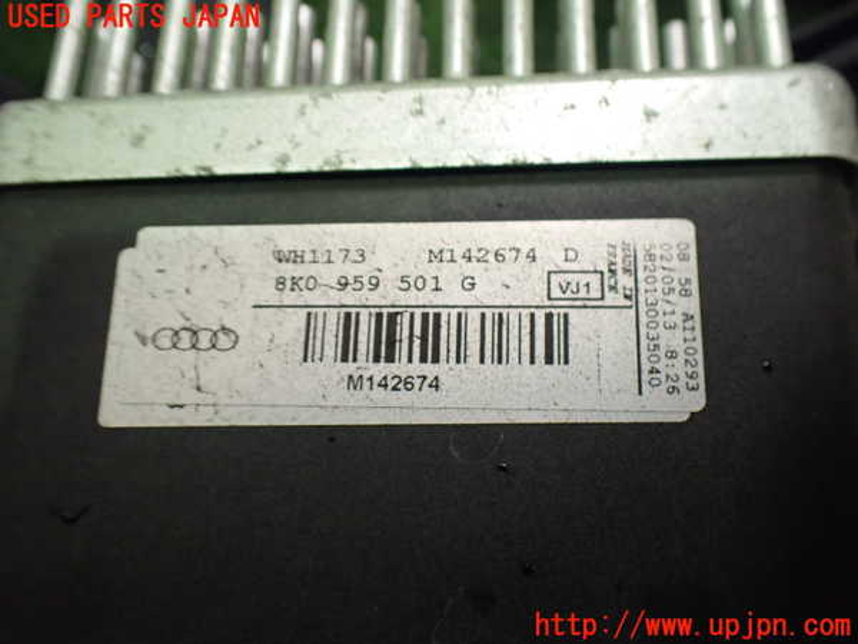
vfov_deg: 46.8
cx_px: 429
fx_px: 744
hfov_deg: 60.0
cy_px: 322
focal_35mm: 30
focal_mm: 5.4
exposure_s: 1/80
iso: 800
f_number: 2.3
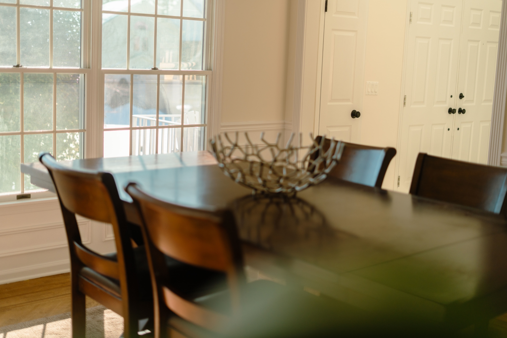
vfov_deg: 27.0
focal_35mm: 50
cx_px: 254
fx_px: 704
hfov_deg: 39.6
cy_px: 169
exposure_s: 1/320
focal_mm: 50
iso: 250
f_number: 1.8
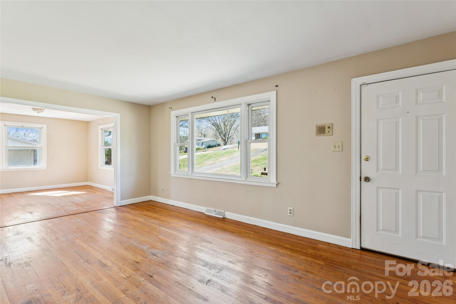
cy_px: 152
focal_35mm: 17
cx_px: 228
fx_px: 217
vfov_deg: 70.1
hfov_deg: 92.9
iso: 100
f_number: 11
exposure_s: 1/3.33
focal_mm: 17.1
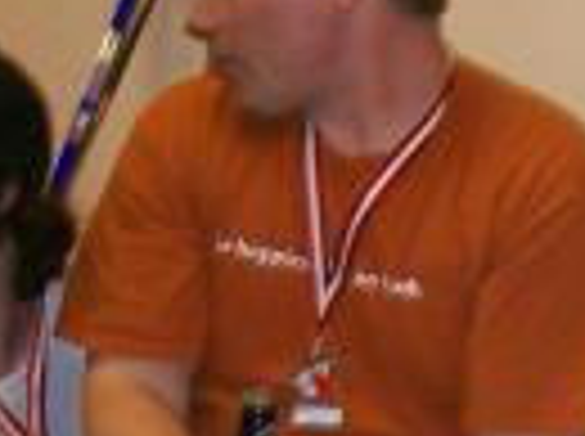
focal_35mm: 177
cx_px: 963
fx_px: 2986
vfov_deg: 8.3
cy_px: 371
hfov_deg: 10.7
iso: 140
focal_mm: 6
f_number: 2.7
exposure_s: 1/64
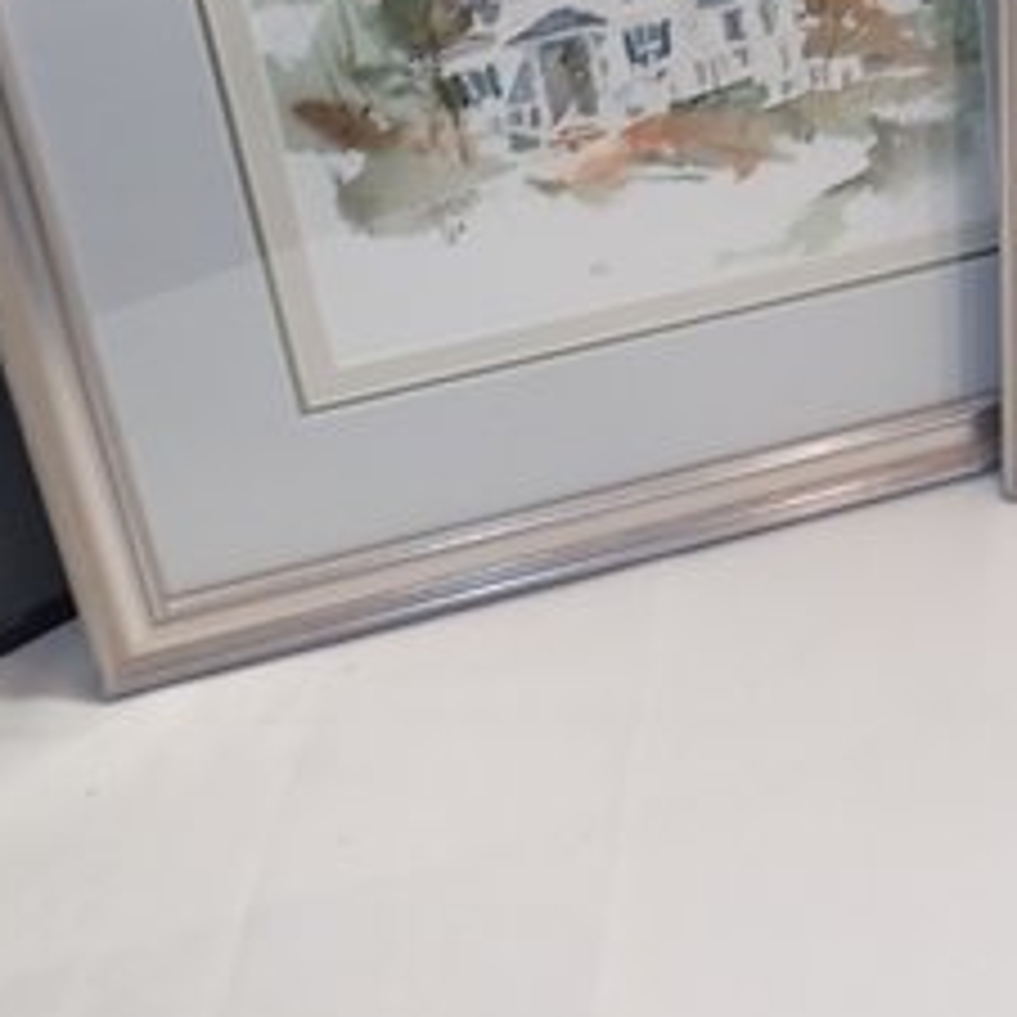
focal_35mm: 74
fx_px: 2460
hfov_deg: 21.8
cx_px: 1181
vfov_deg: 22.7
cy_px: 61
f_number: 2.3
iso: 200
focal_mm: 5.4
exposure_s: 1/60
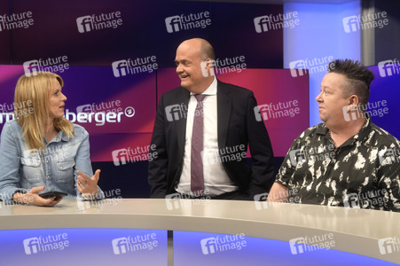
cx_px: 200
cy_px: 133
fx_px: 500
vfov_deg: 29.8
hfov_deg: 43.6
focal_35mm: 45
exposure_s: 1/160
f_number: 2.8
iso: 640
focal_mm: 30
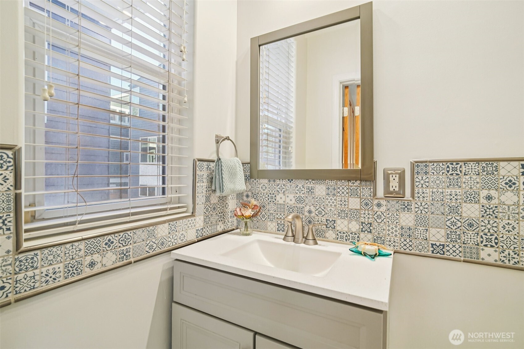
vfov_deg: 73.7
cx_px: 262
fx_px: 233
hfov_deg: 96.7
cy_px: 174
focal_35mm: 16
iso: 1600
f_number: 8
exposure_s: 1/50
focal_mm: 16
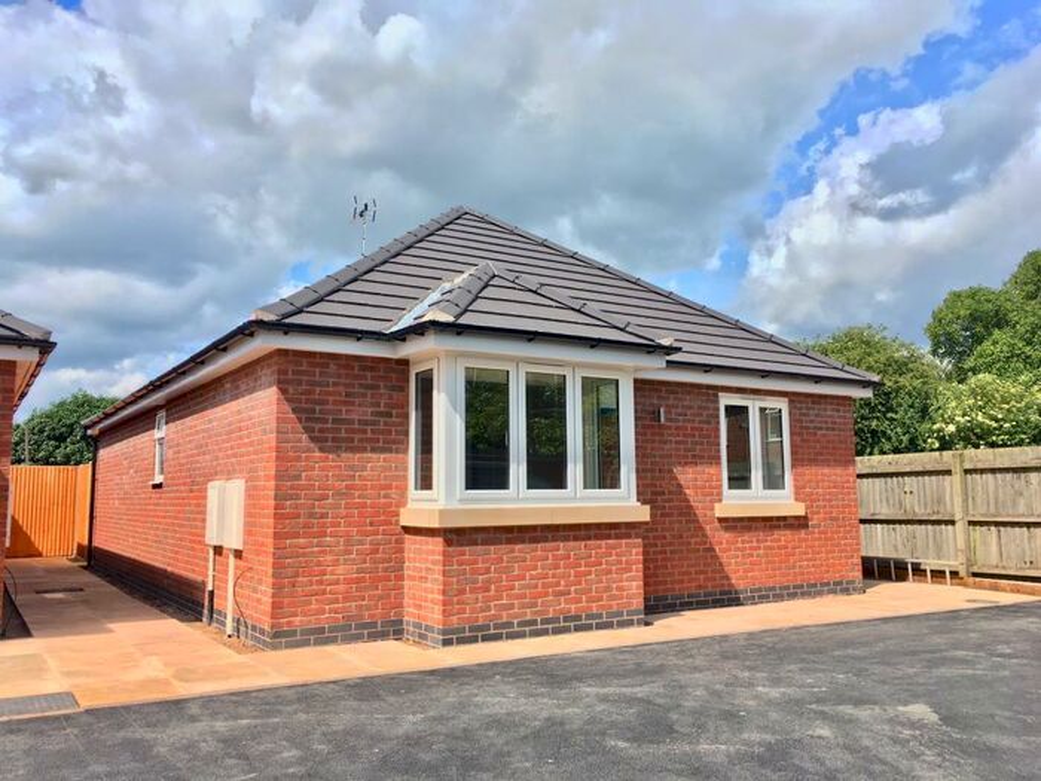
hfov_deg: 61.7
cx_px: 520
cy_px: 390
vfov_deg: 48.2
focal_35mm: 29
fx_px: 872
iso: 25
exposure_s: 1/884
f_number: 2.2
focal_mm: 4.15
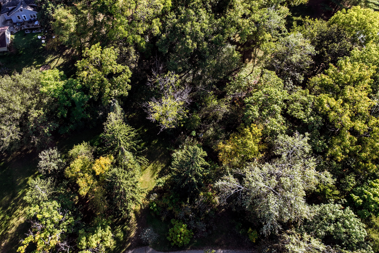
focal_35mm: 30
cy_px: 95
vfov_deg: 43.3
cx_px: 156
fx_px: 316
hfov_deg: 61.5
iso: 100
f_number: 2.8
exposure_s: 1/400
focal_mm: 12.29
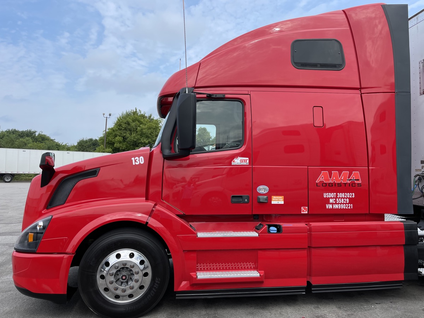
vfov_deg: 53.1
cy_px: 159
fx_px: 318
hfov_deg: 67.3
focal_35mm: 26
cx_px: 212
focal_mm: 4.2
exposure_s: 1/2053
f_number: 1.6
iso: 32
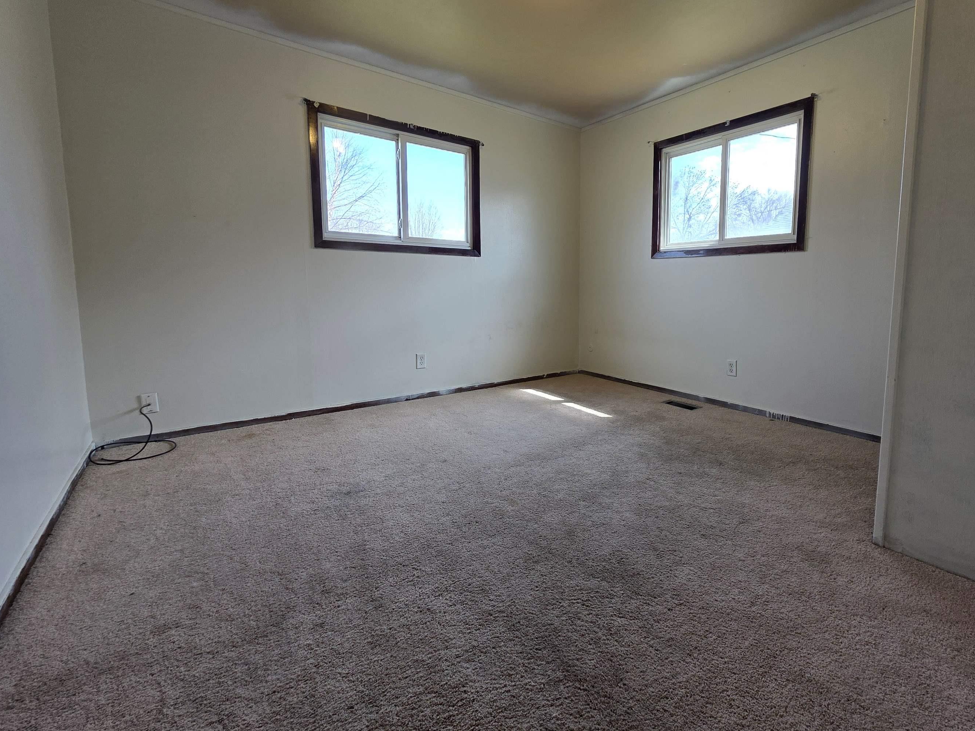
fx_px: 423
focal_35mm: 15
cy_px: 340
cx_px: 560
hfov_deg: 97.4
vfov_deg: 81.6
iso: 50
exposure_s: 1/120
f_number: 1.9
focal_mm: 2.2
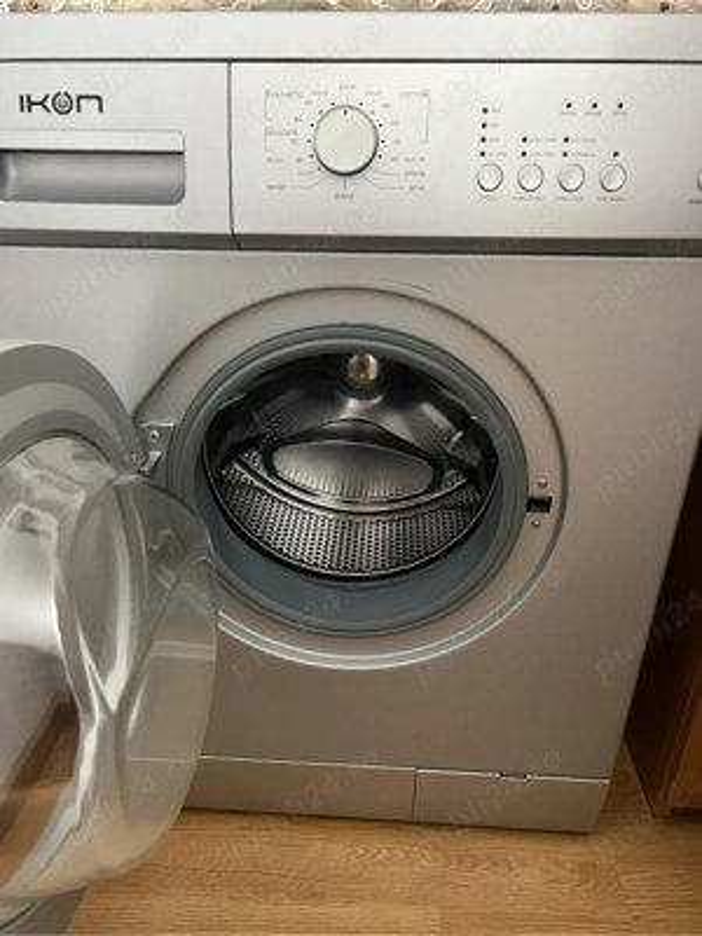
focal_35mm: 26
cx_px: 351
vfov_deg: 67.3
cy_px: 468
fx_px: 703
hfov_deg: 53.1
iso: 400
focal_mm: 5.7
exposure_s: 1/50
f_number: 1.5
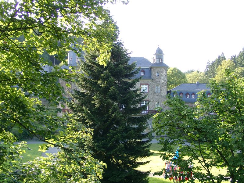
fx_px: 296
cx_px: 122
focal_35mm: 42
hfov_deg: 44.8
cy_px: 92
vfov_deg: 34.3
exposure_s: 1/95.4
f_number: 2.8
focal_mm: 8.82
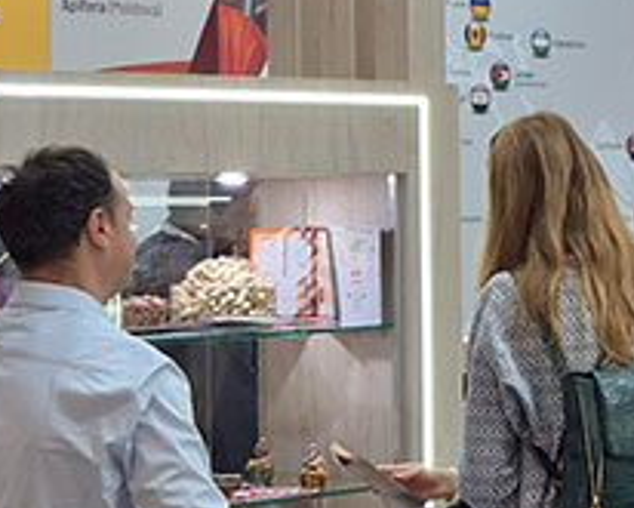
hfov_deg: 14.0
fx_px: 2459
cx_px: 865
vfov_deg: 11.7
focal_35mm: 131
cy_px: 12
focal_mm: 5.4
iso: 32
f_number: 1.8
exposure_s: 1/100
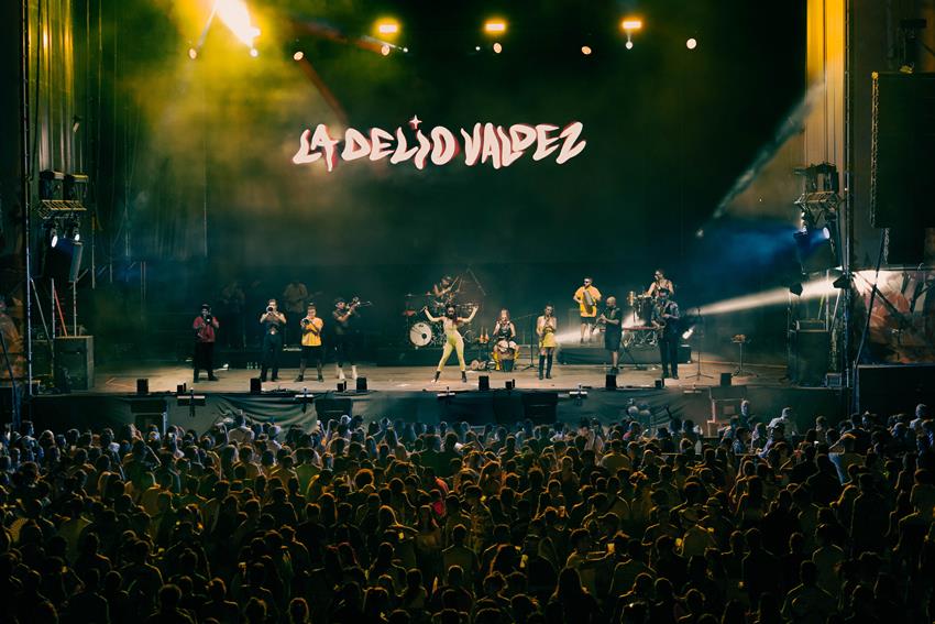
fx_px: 2208
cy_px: 312
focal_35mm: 85
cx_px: 468
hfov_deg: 23.9
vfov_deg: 16.1
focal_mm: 85
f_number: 3.2
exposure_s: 1/250
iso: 3200
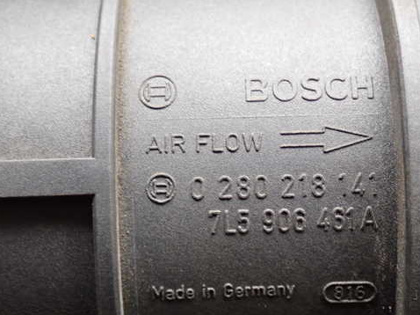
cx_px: 260
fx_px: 715
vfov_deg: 24.8
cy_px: 162
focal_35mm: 59
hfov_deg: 32.6
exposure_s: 1/50
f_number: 3.1
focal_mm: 8.4
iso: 400
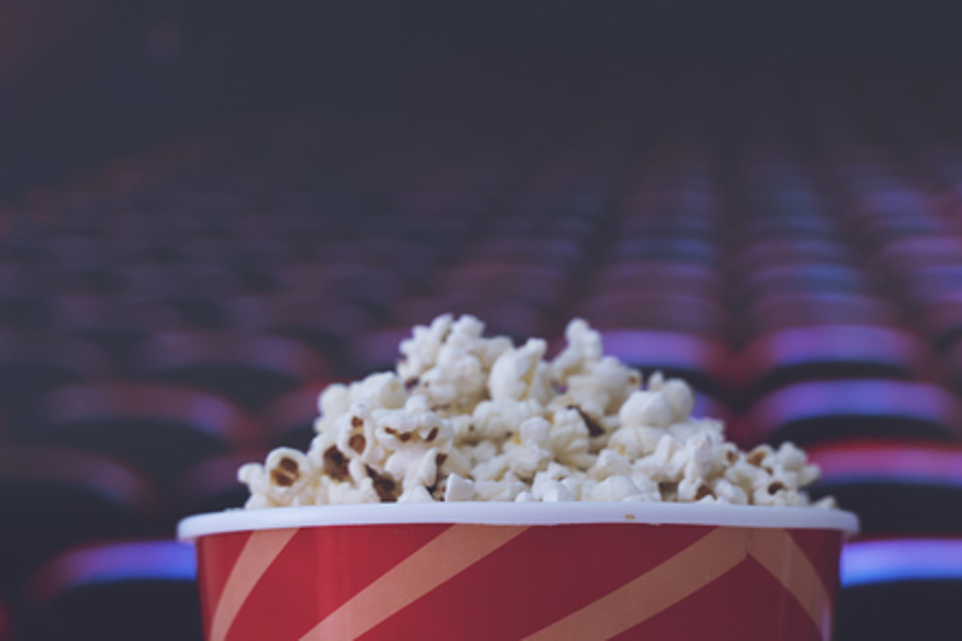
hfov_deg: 23.0
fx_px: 2325
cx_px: 777
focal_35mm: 87
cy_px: 228
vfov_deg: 15.7
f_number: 3.5
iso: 160
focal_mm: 53
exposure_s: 1/30
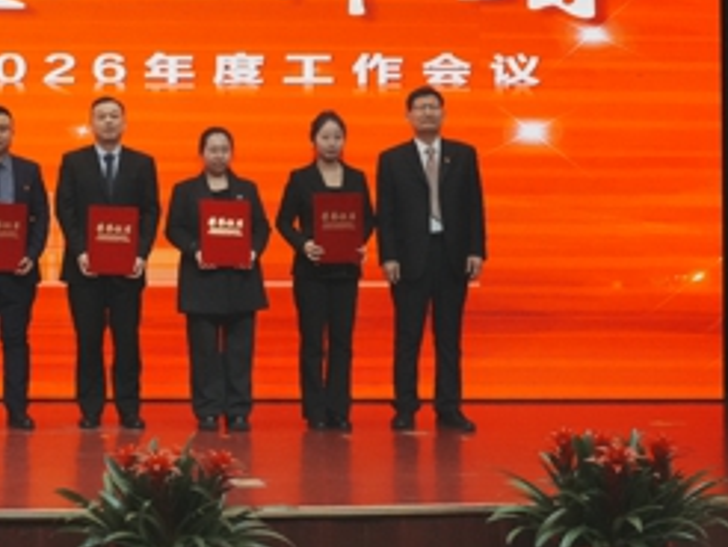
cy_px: 239
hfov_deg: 25.8
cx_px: -127
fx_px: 1431
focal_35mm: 68
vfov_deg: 21.6
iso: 12800
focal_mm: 29
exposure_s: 1/320
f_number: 16
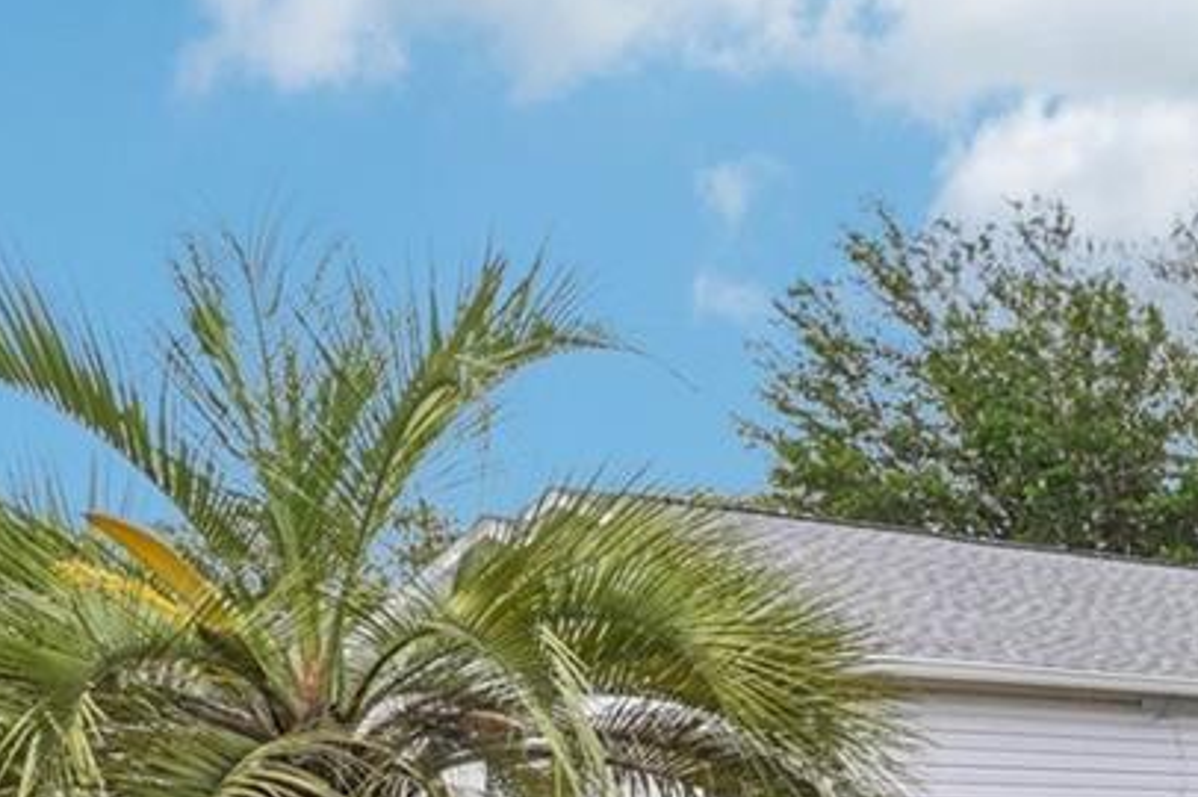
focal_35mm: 71
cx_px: 1685
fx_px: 2361
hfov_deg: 23.9
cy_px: 841
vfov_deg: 18.5
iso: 100
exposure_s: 1/40
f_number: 20
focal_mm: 18
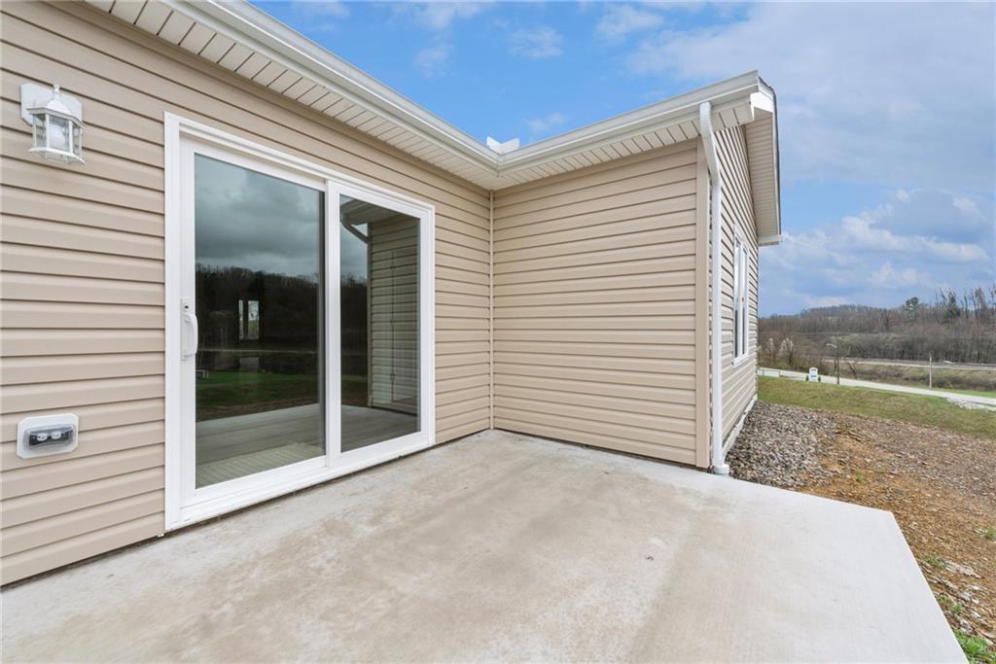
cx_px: 498
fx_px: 387
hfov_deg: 104.2
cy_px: 332
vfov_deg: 81.2
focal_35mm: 14
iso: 50
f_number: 11
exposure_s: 1/10
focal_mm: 14
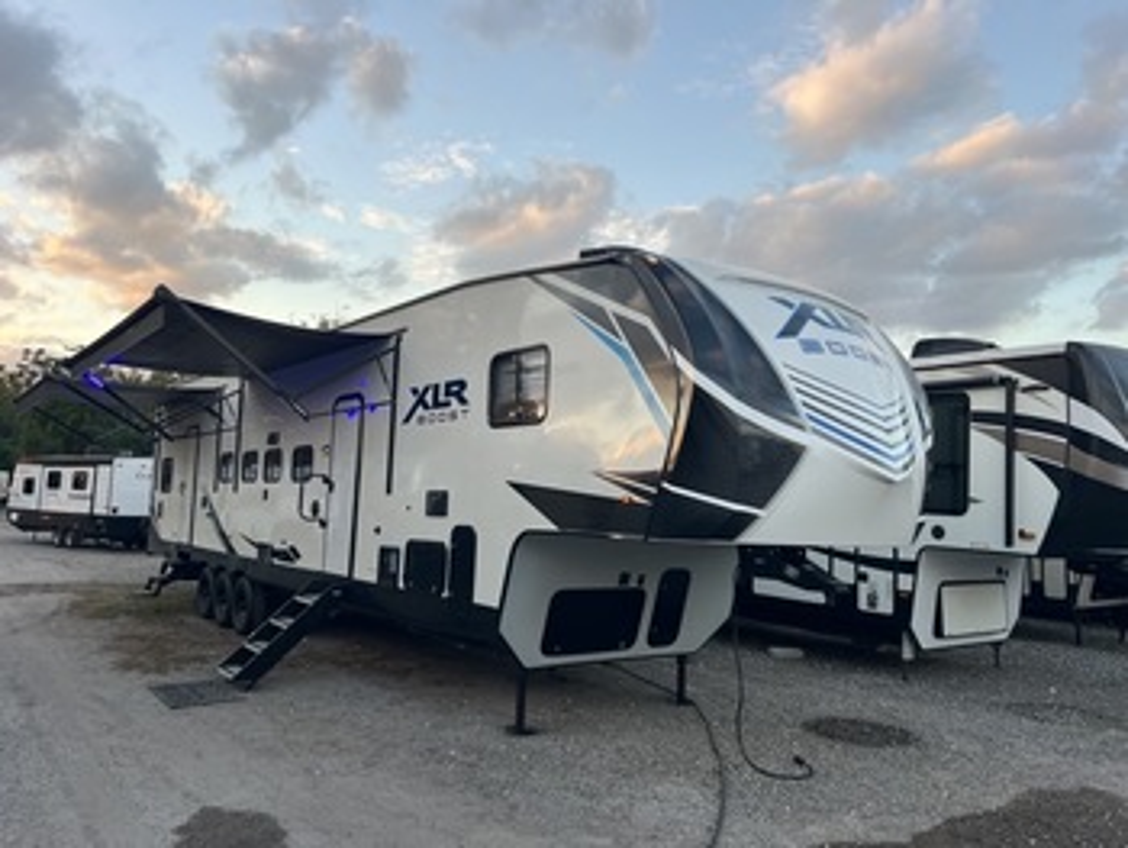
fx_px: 848
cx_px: 564
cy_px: 424
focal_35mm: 26
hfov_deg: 67.3
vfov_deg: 53.1
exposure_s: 1/341
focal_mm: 5.7
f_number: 1.5
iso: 50
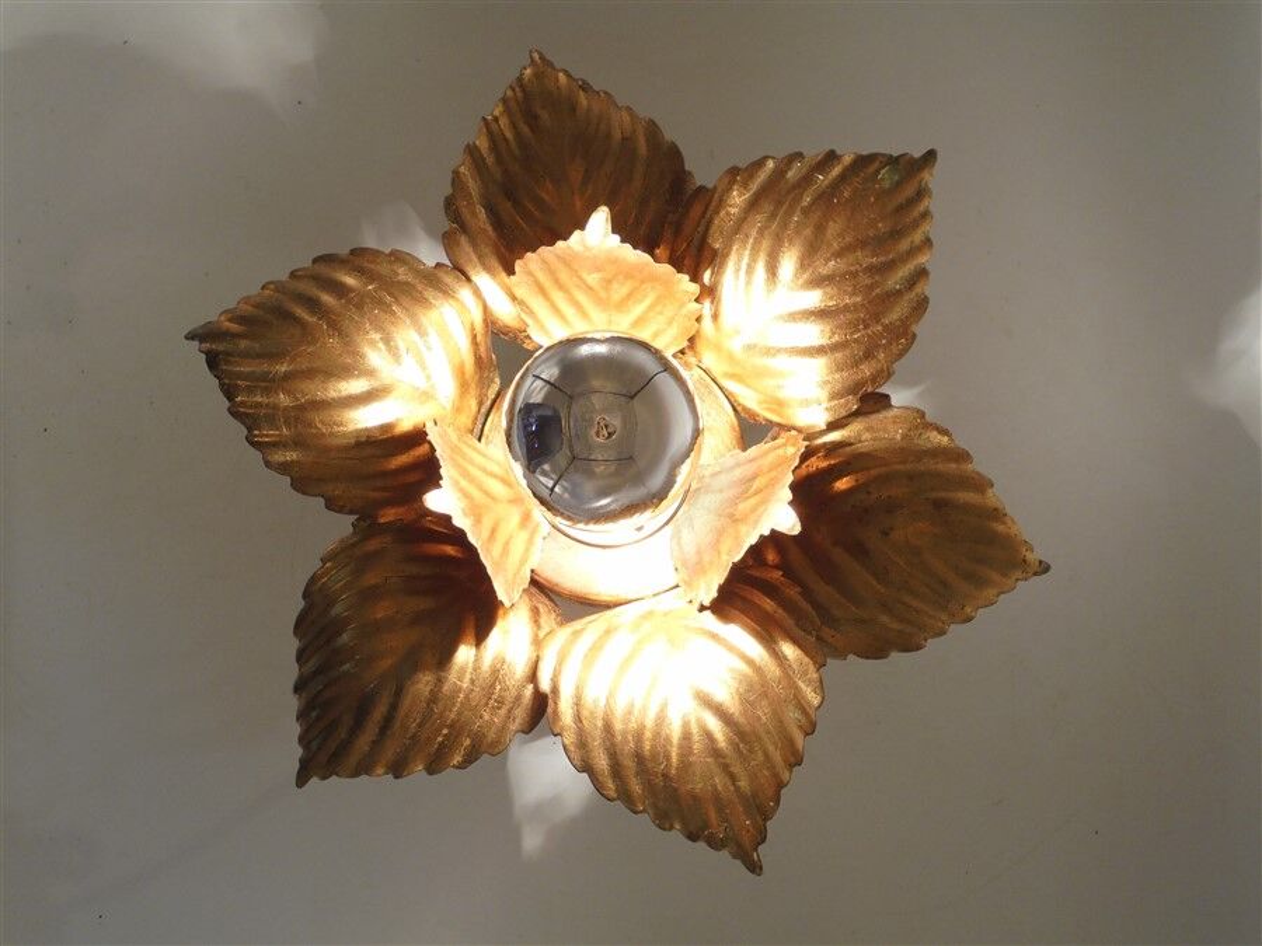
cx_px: 631
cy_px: 473
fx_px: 1240
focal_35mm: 34
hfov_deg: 54.0
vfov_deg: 41.8
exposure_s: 1/40
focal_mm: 6.1
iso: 100
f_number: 4
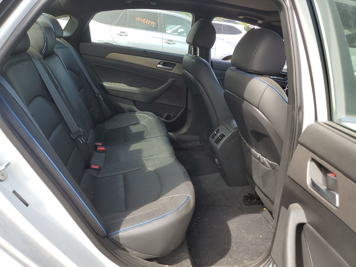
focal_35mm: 26
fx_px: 267
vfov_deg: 53.1
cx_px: 178
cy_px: 134
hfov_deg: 67.3
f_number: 1.5
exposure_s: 1/500
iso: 50
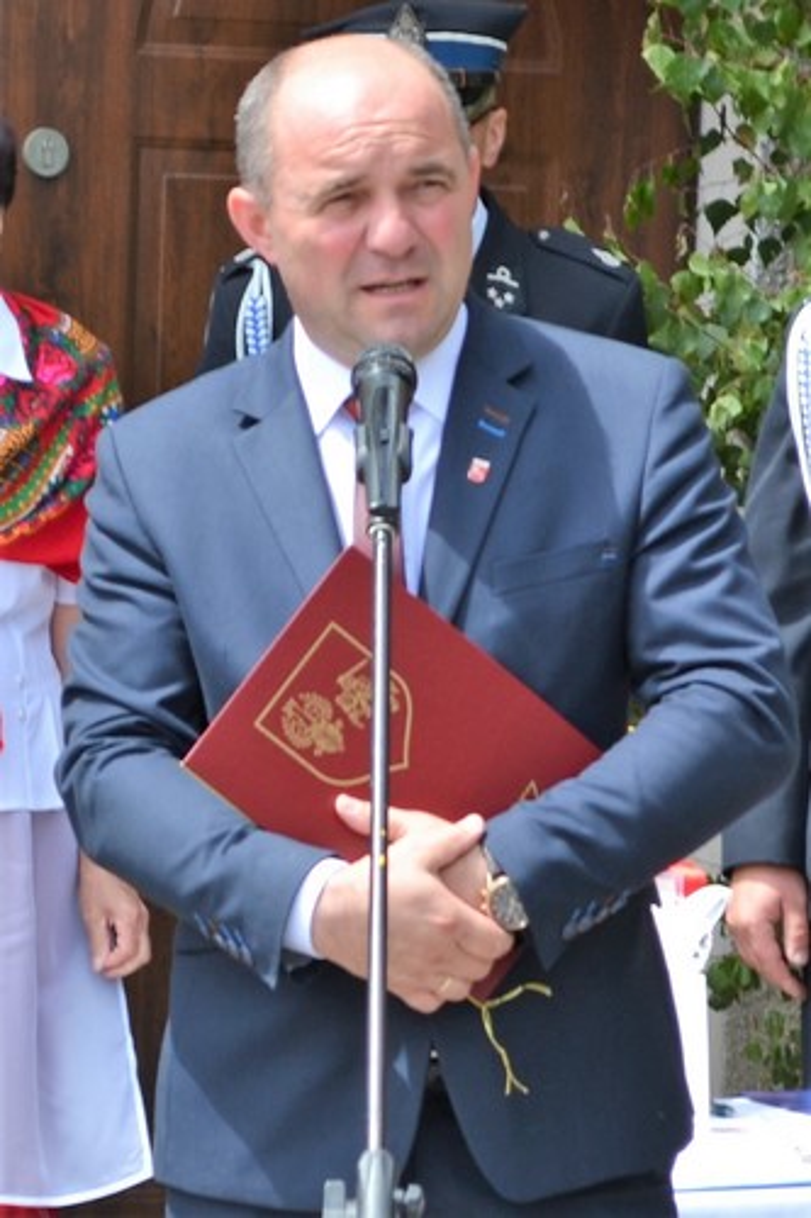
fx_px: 2790
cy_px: 609
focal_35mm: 82
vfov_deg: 24.6
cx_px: 406
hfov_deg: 16.5
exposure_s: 1/160
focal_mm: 55
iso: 100
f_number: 6.3
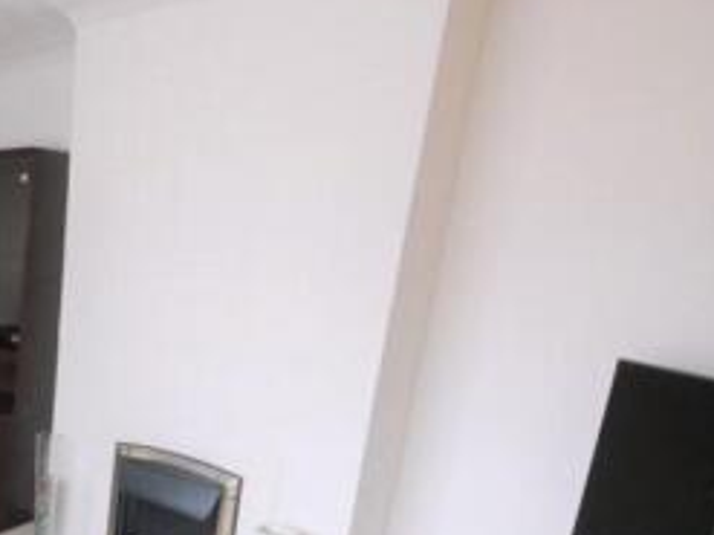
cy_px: 418
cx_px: -49
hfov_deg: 44.2
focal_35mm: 33
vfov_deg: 41.3
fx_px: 680
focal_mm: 7
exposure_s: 1/25
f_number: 4
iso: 3200
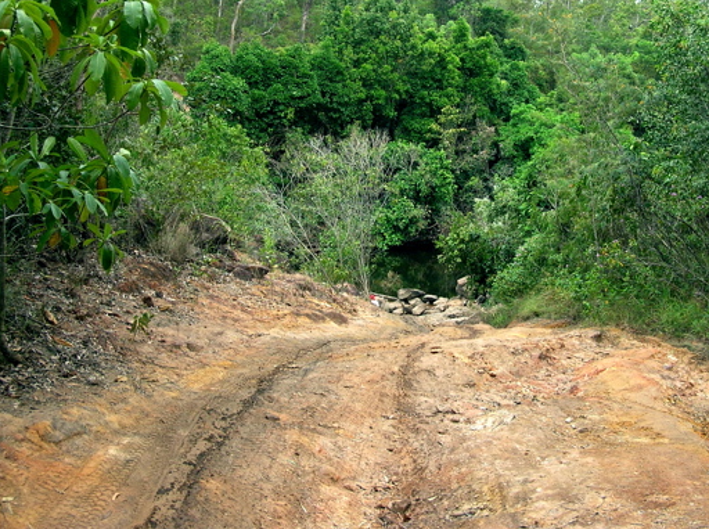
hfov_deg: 41.9
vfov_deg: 32.0
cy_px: 204
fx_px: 920
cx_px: 439
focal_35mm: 45
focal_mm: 6
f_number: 2.7
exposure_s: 1/167
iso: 50
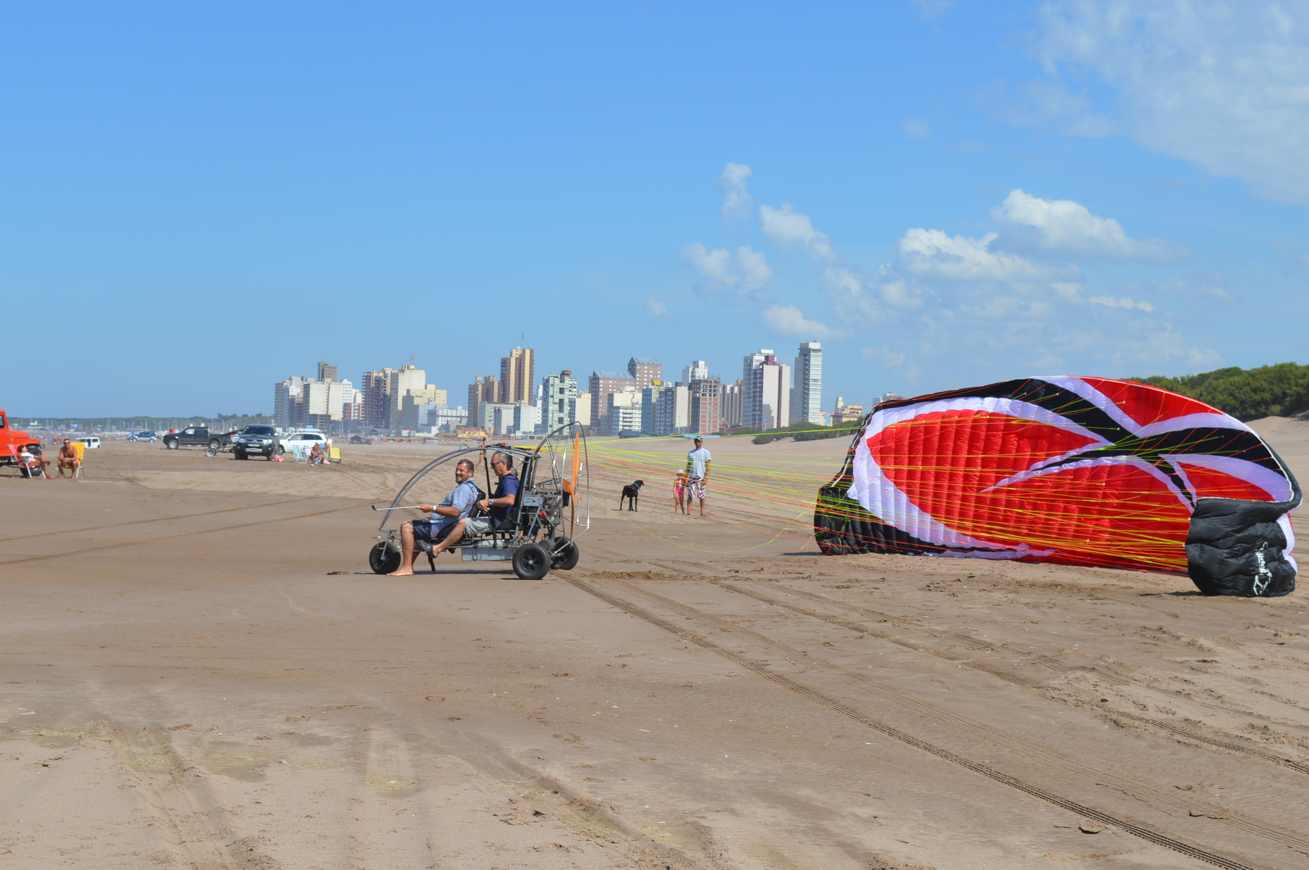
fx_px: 2289
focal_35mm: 63
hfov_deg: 31.9
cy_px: 432
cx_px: 641
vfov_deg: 21.5
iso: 100
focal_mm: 40
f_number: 9
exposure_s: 1/320
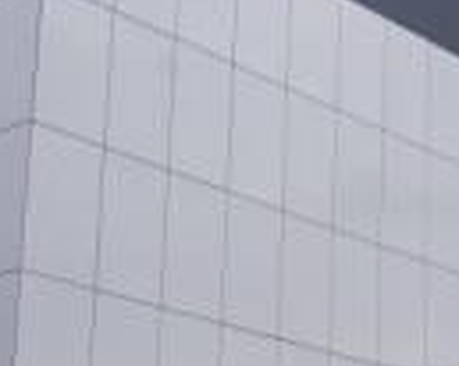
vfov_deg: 13.0
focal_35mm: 117
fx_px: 1588
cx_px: 722
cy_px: 373
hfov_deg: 15.0
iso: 200
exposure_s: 1/200
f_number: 7.1
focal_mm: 24
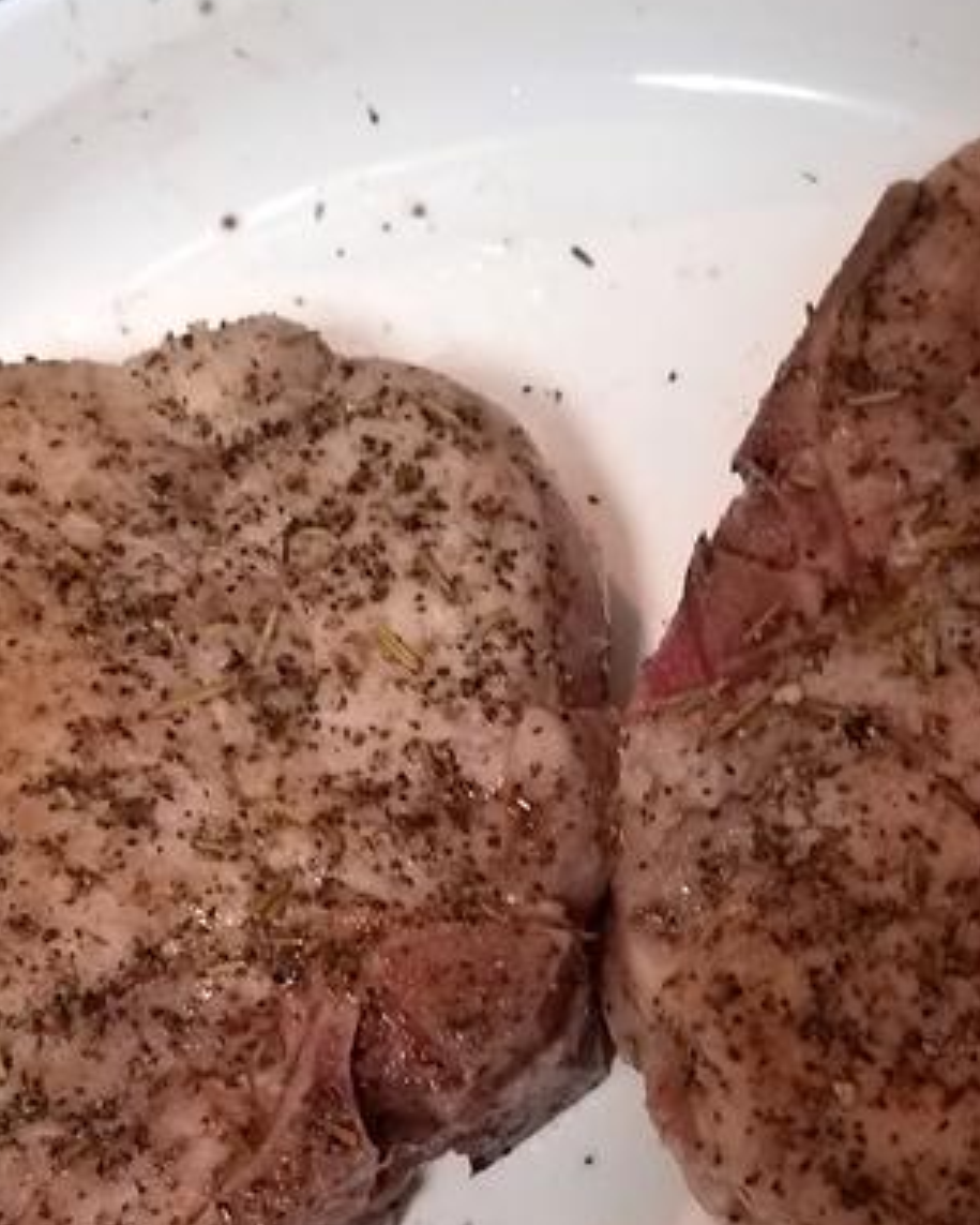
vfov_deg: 31.0
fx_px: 2174
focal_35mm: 60
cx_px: 590
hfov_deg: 25.3
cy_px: 887
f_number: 1.7
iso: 160
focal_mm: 4.2
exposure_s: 1/40
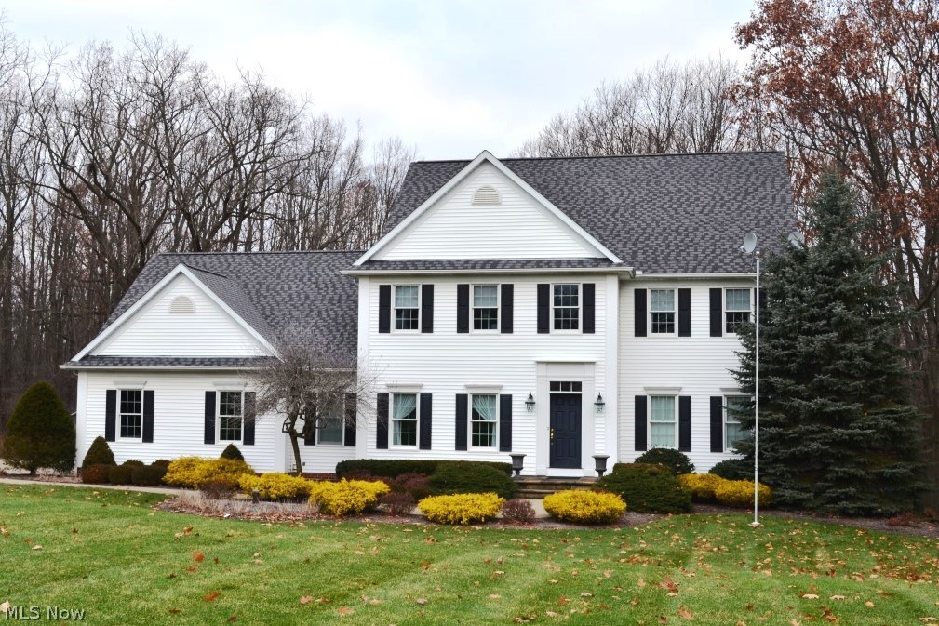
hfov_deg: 46.4
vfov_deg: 31.9
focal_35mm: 42
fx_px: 1096
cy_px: 313
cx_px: 470
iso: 360
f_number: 10
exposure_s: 1/60
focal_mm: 28
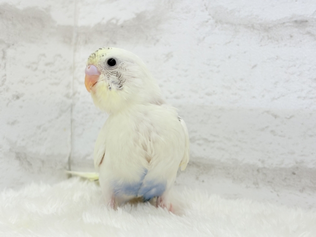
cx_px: 158
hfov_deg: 36.8
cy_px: 118
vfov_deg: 28.0
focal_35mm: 52
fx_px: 475
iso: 64
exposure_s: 1/100
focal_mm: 5.96
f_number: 1.6
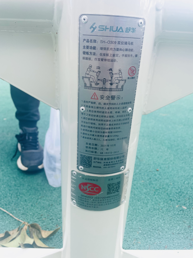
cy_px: 129
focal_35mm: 26
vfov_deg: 67.3
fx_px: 193
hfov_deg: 53.1
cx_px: 96
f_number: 1.6
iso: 32
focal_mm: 4.2
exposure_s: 1/463
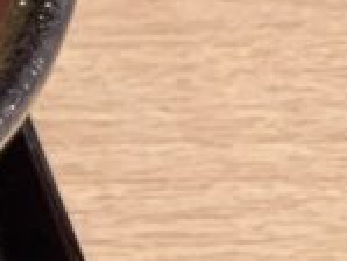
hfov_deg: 8.4
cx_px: -829
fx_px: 1796
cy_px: 61
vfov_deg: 8.3
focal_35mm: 179
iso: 400
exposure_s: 1/50
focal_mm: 5.1
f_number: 1.6
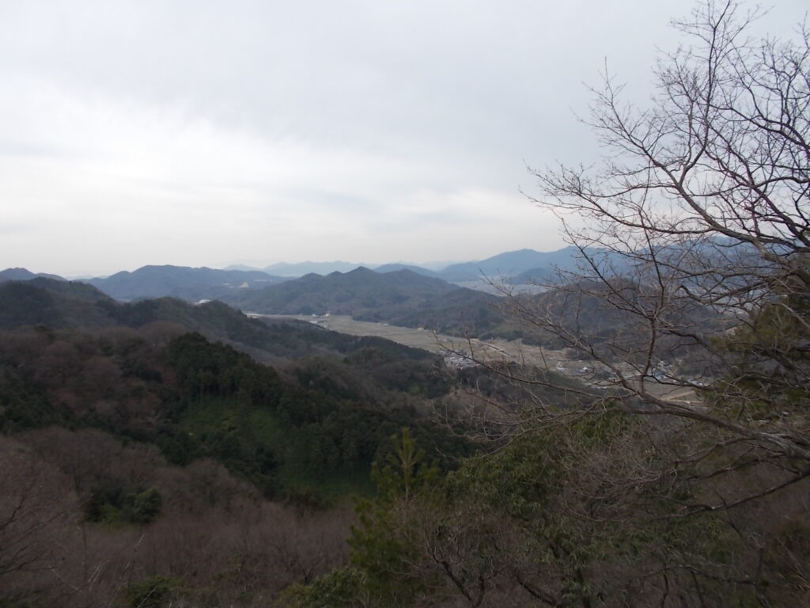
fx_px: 608
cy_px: 304
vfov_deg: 53.1
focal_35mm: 26
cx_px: 405
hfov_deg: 67.3
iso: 80
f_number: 3.2
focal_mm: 4.6
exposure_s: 1/640
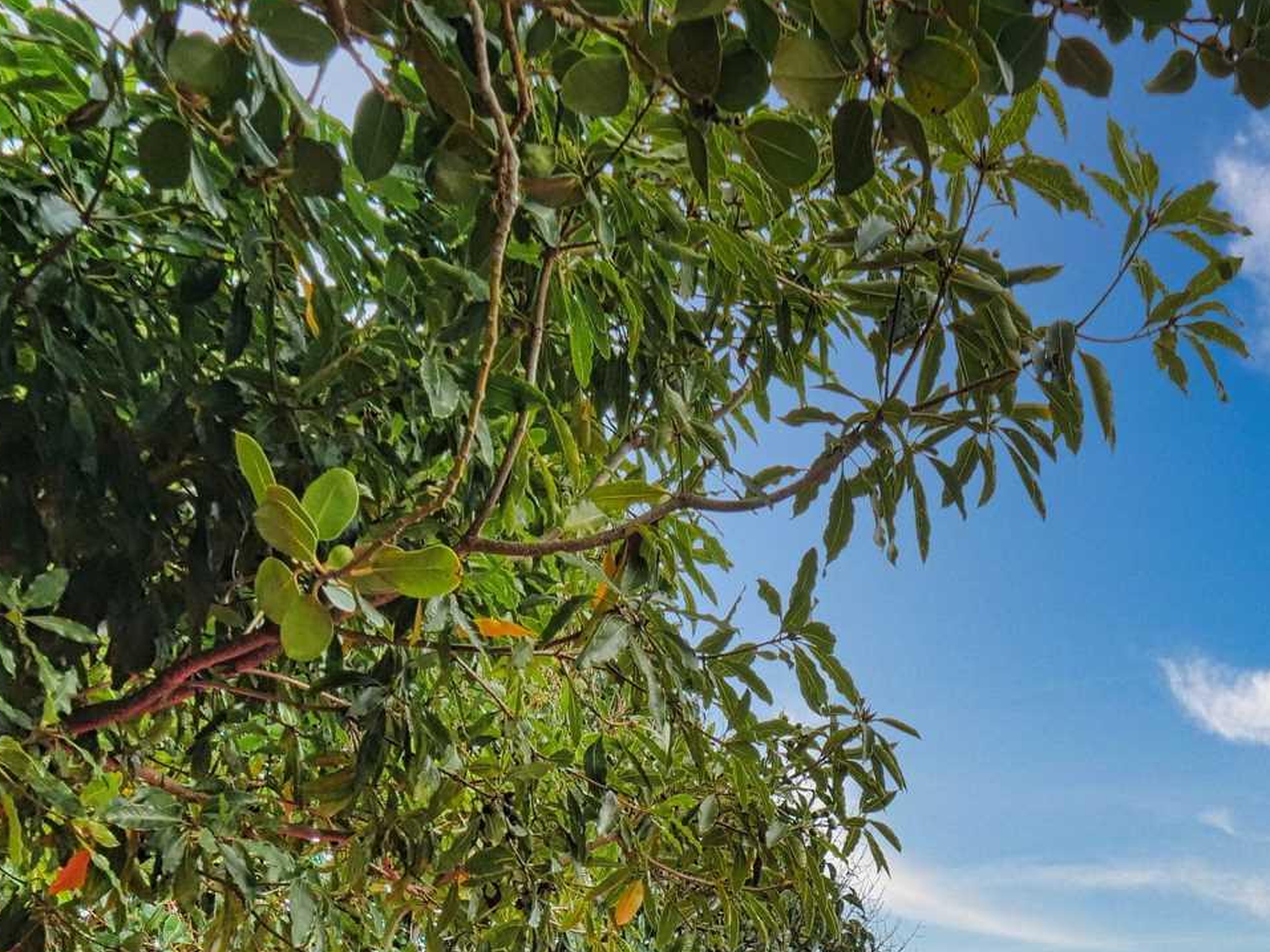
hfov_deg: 40.1
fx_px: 1651
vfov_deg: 24.2
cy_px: 1474
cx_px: 1043
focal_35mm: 45
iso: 160
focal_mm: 7
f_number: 6.3
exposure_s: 1/160
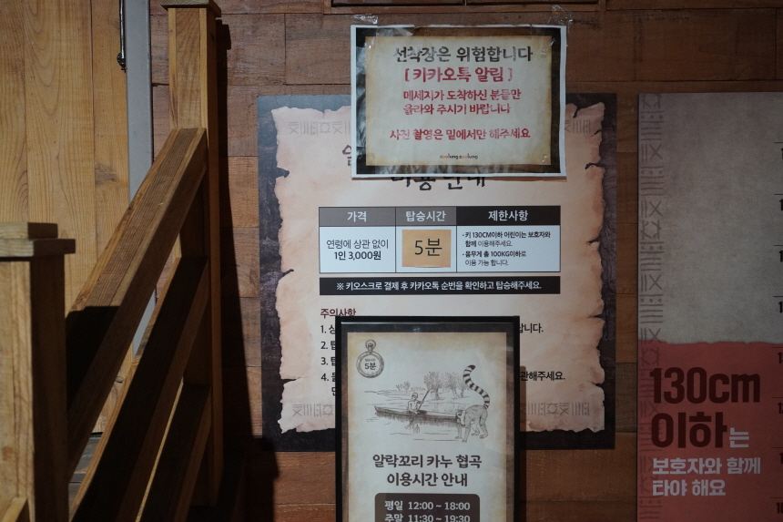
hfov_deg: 57.2
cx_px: 392
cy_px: 261
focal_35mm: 33
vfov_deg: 40.0
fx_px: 718
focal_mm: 22
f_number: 5.6
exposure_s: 1/40
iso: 1600
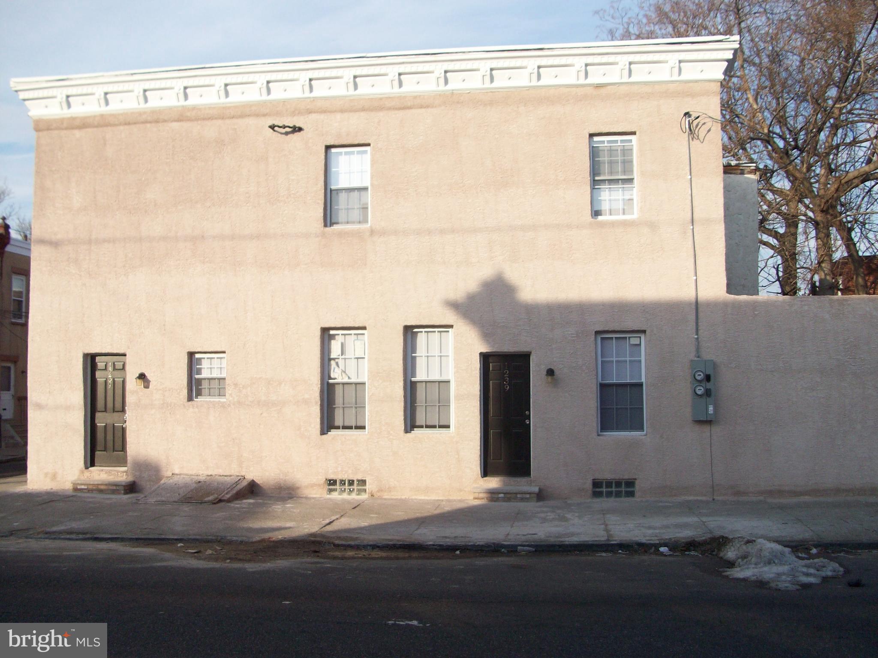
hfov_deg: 54.0
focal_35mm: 34
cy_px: 329
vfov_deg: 41.8
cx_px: 439
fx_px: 862
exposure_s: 1/544
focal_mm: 5.7
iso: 64
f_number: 2.8
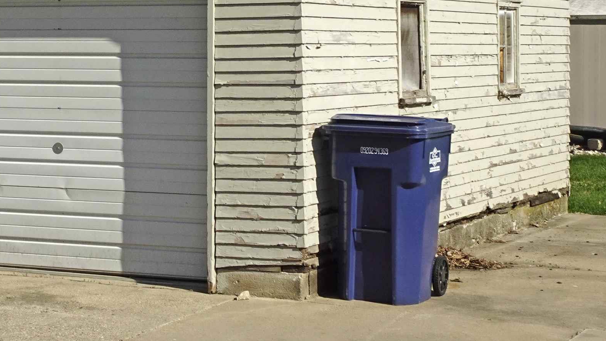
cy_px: 43
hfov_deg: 19.9
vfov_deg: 11.4
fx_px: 1703
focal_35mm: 106
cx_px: 106
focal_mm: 8.07
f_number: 4.5
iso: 80
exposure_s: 1/1000
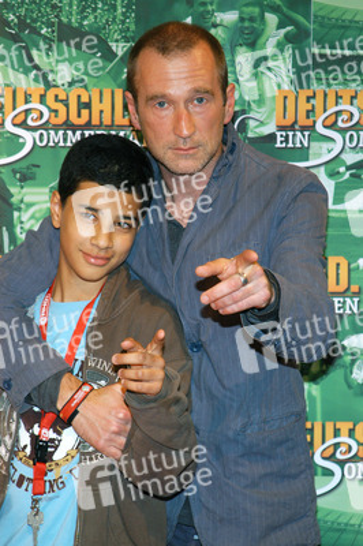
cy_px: 273
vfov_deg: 12.2
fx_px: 2545
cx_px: 182
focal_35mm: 168
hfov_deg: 8.2
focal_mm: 112
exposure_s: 1/160
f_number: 5.6
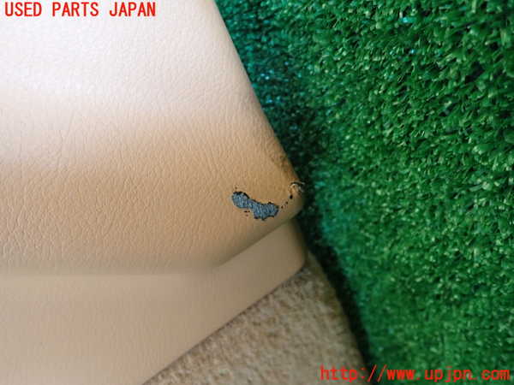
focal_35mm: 30
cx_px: 257
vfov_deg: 46.8
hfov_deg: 60.0
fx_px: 445
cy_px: 192
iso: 800
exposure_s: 1/30
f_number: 2.3
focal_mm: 5.4
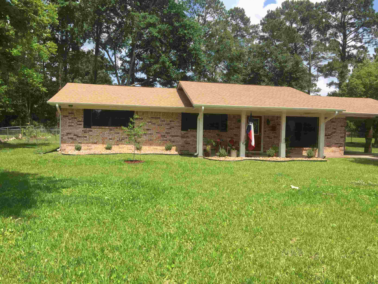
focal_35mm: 29
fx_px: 317
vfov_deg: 48.2
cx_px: 189
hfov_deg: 61.7
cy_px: 142
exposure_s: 1/1464
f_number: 2.2
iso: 32
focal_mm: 4.15
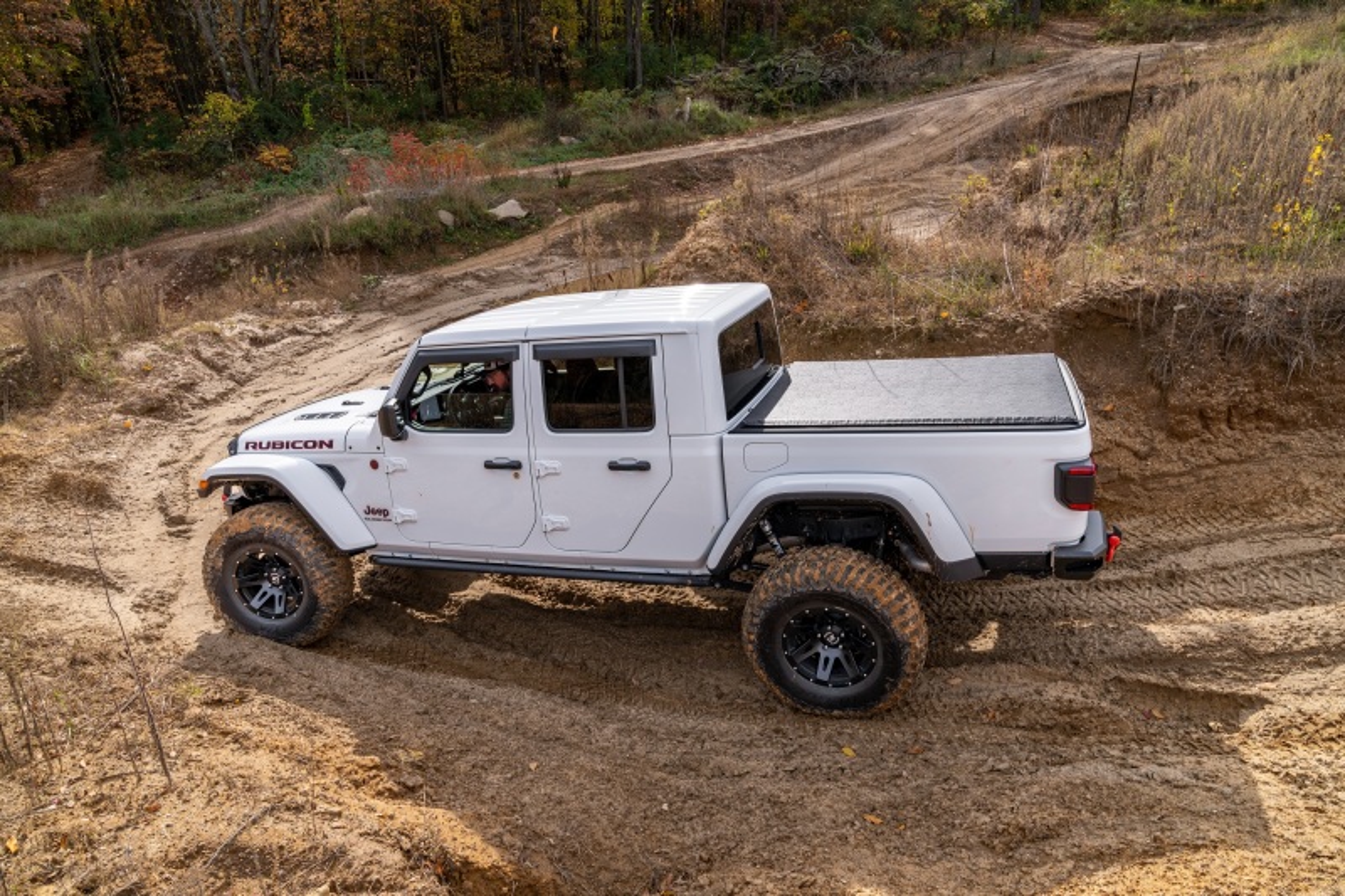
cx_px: 672
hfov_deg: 73.8
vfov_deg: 53.1
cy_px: 448
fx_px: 896
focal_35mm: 24
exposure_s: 1/125
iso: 50
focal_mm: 24
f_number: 8
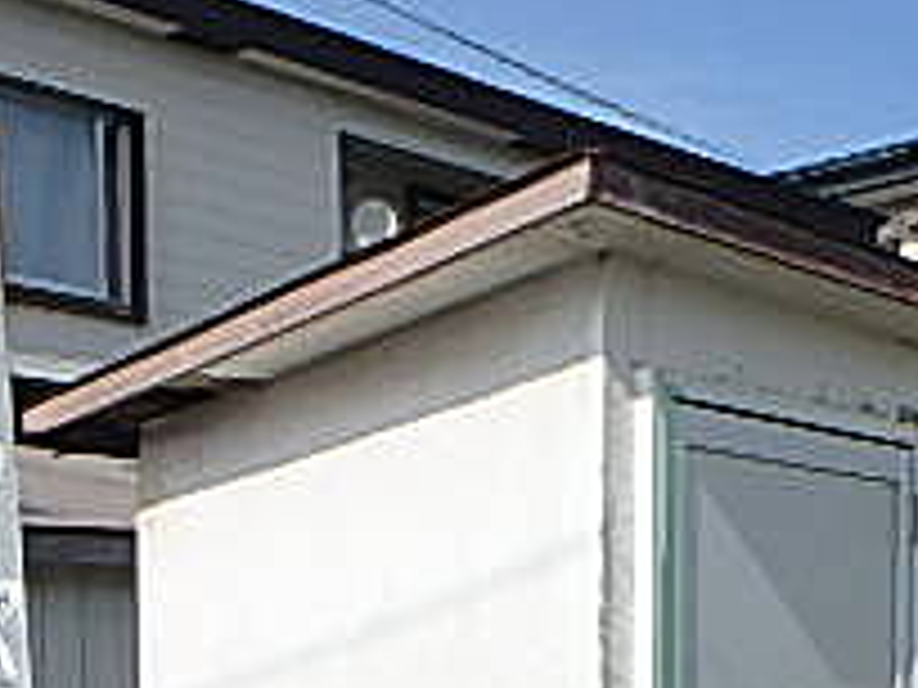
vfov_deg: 20.4
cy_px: 890
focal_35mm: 66
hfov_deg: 25.9
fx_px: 1750
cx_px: 1138
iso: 125
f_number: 6
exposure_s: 1/500
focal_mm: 3.7
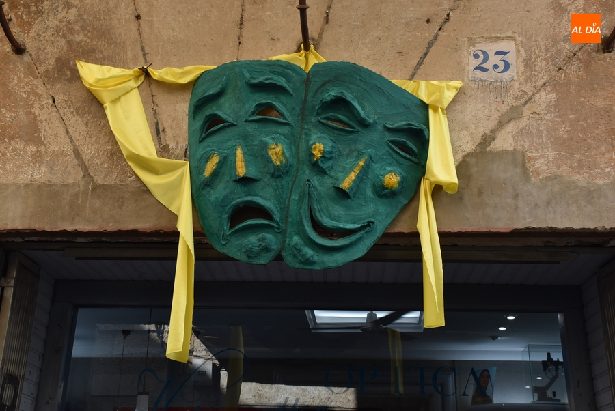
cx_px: 308
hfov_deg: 41.1
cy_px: 206
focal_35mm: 48
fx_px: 821
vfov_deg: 28.1
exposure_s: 1/200
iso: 400
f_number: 7.1
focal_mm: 32
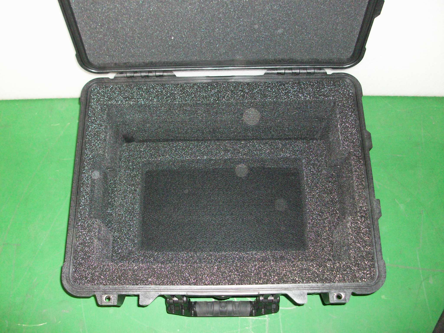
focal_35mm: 34
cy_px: 166
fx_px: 436
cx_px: 222
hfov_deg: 54.0
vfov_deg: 41.8
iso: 160
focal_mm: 5.7
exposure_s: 1/60
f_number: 2.8
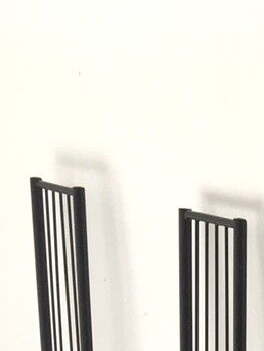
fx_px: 1687
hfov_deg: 8.3
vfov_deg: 9.8
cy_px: 969
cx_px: 593
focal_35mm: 166
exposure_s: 1/126
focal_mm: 4.15
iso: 25
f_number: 2.2
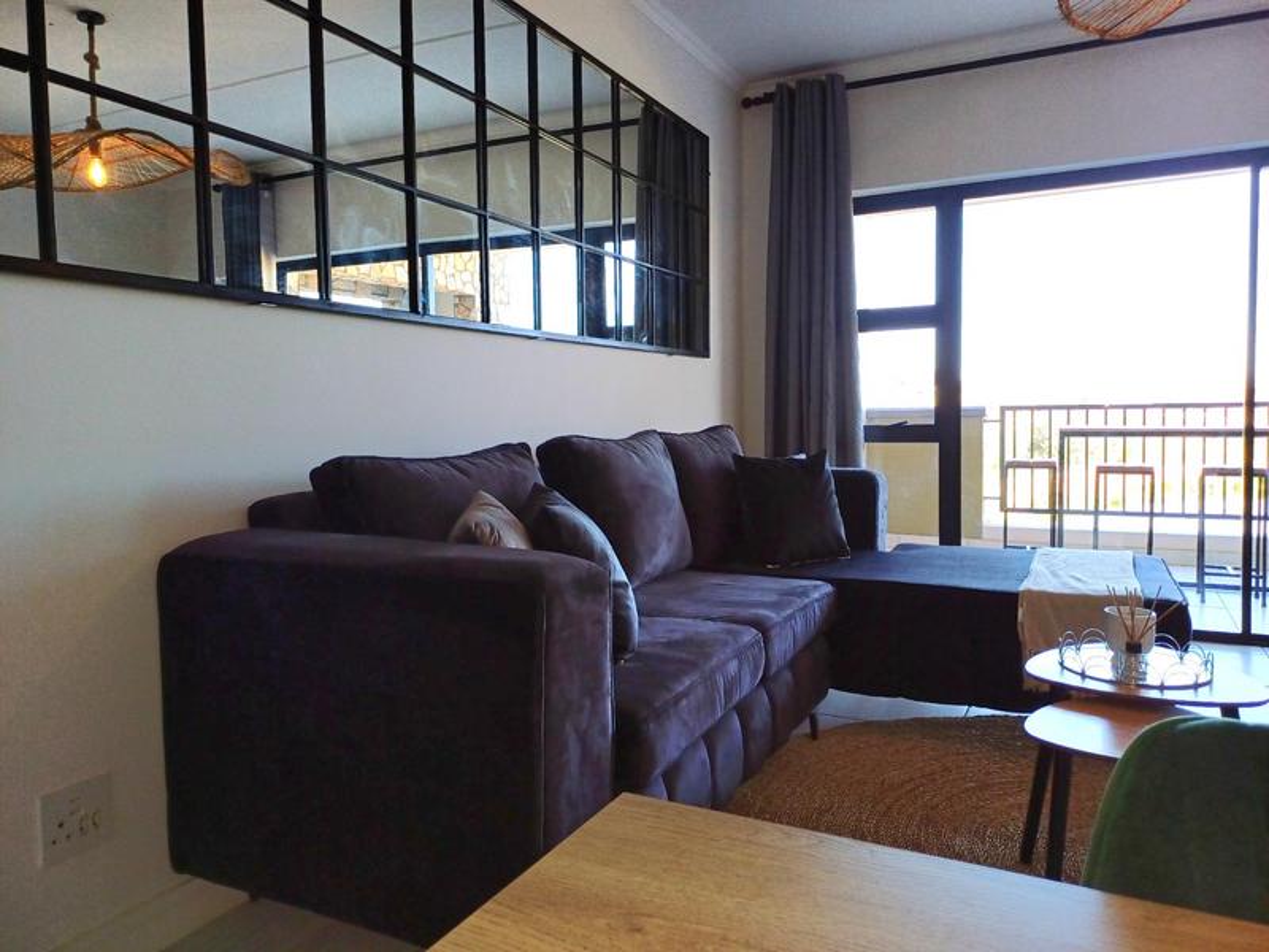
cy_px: 476
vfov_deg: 54.9
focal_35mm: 25
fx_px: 916
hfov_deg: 69.4
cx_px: 634
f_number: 1.8
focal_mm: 4.65
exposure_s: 1/100
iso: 80
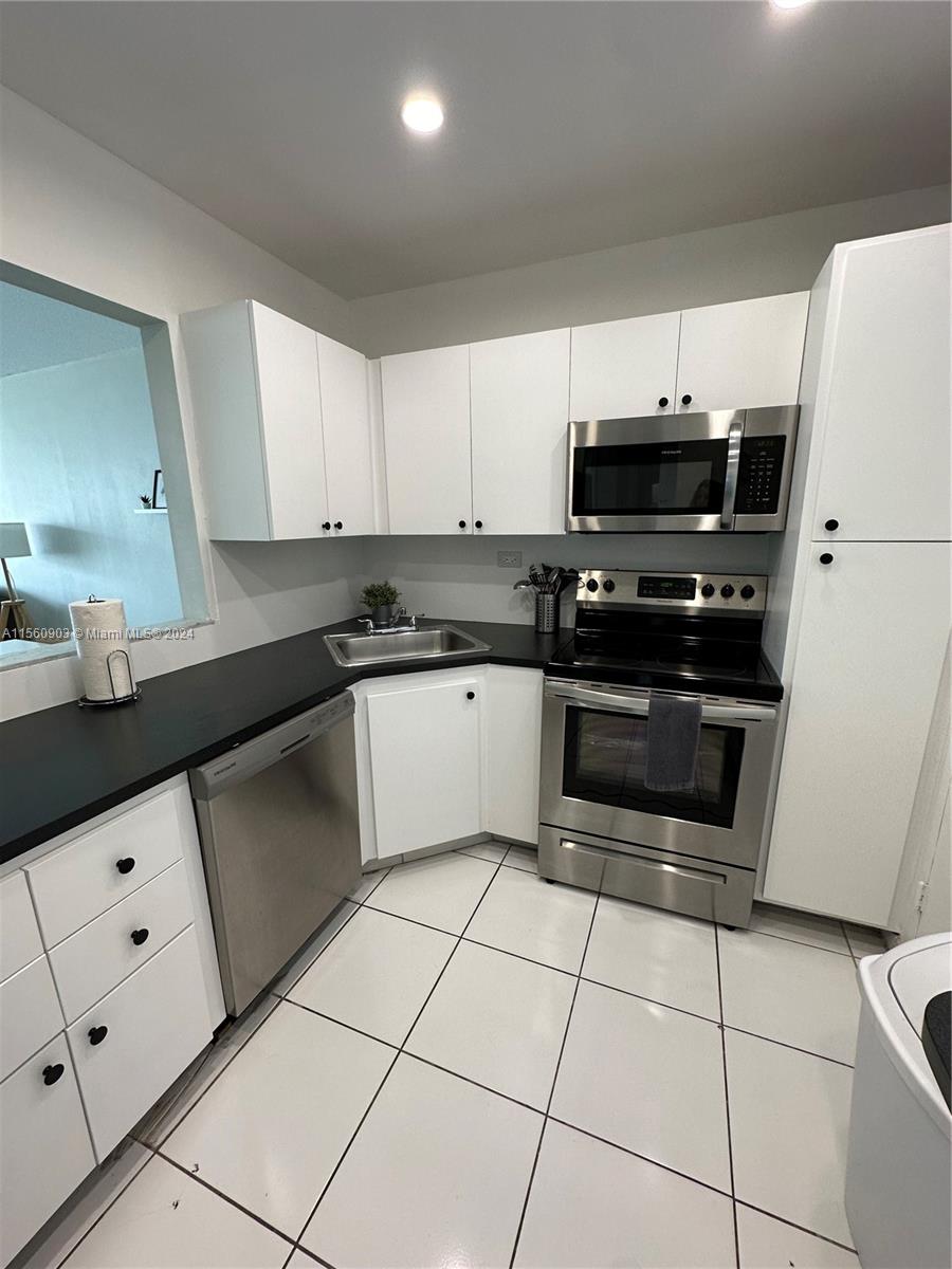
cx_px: 476
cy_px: 634
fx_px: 513
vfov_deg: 102.1
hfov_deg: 85.7
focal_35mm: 14
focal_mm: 2.22
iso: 125
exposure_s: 1/120
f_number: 2.2
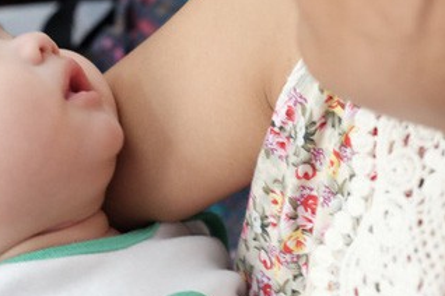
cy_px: 98
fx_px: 1335
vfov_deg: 12.7
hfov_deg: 18.8
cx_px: 106
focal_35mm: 108
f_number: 4.3
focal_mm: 34.5
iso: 3200
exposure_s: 1/25
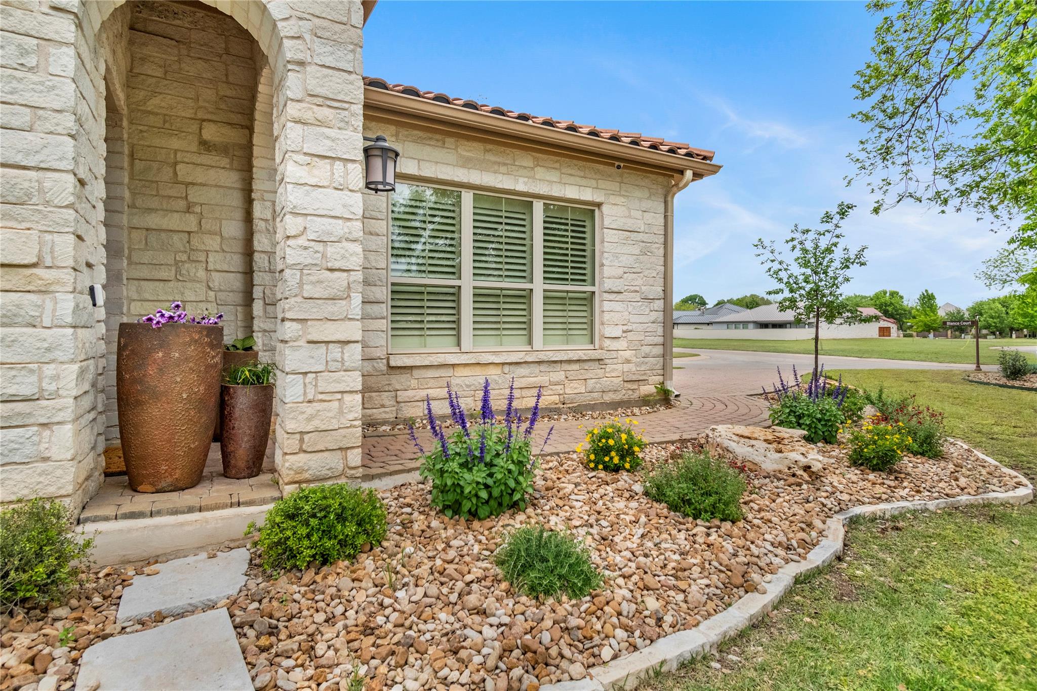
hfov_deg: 90.0
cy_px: 346
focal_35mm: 18
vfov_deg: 67.4
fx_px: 518
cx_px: 518
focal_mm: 12
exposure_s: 1/8000
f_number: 5.6
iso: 1600
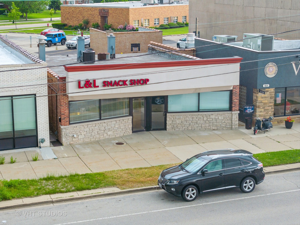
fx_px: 607
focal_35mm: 70
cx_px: 150
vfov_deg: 21.0
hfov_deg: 27.8
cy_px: 112
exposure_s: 1/200
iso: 200
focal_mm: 19.35
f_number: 2.8
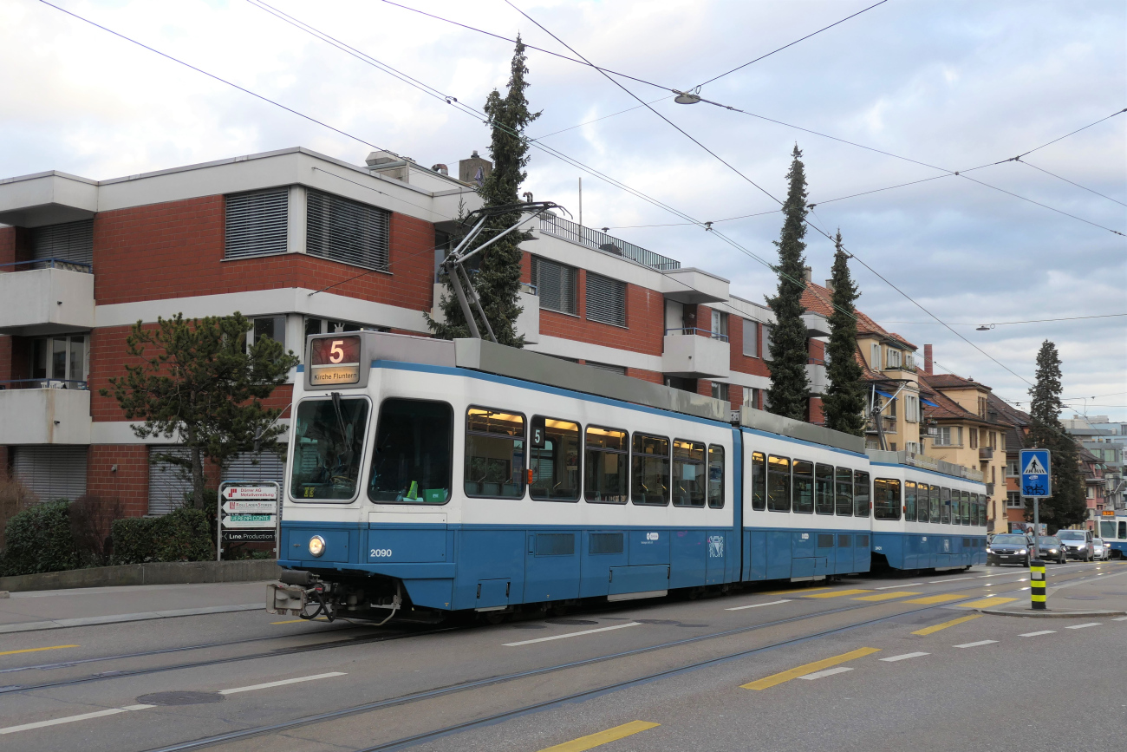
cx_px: 564
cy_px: 376
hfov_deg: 54.4
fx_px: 1096
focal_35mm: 35
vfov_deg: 37.9
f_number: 3.7
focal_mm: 12.8
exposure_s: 1/200
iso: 200
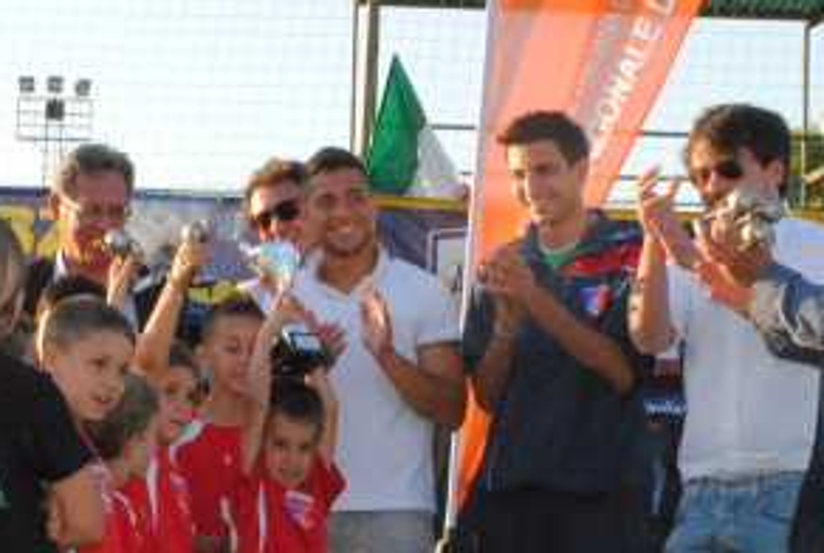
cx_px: 214
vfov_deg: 12.0
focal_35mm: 114
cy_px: 361
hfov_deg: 17.8
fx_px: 2622
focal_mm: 29
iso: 1600
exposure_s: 1/200
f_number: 16
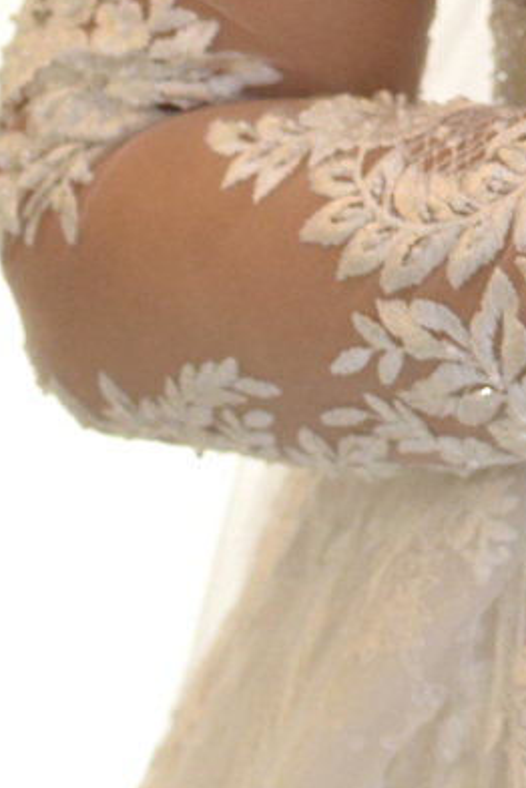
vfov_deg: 5.2
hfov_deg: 3.5
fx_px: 8525
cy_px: -760
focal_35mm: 389
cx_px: 1038
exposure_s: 1/160
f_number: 4.5
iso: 2200
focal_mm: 85
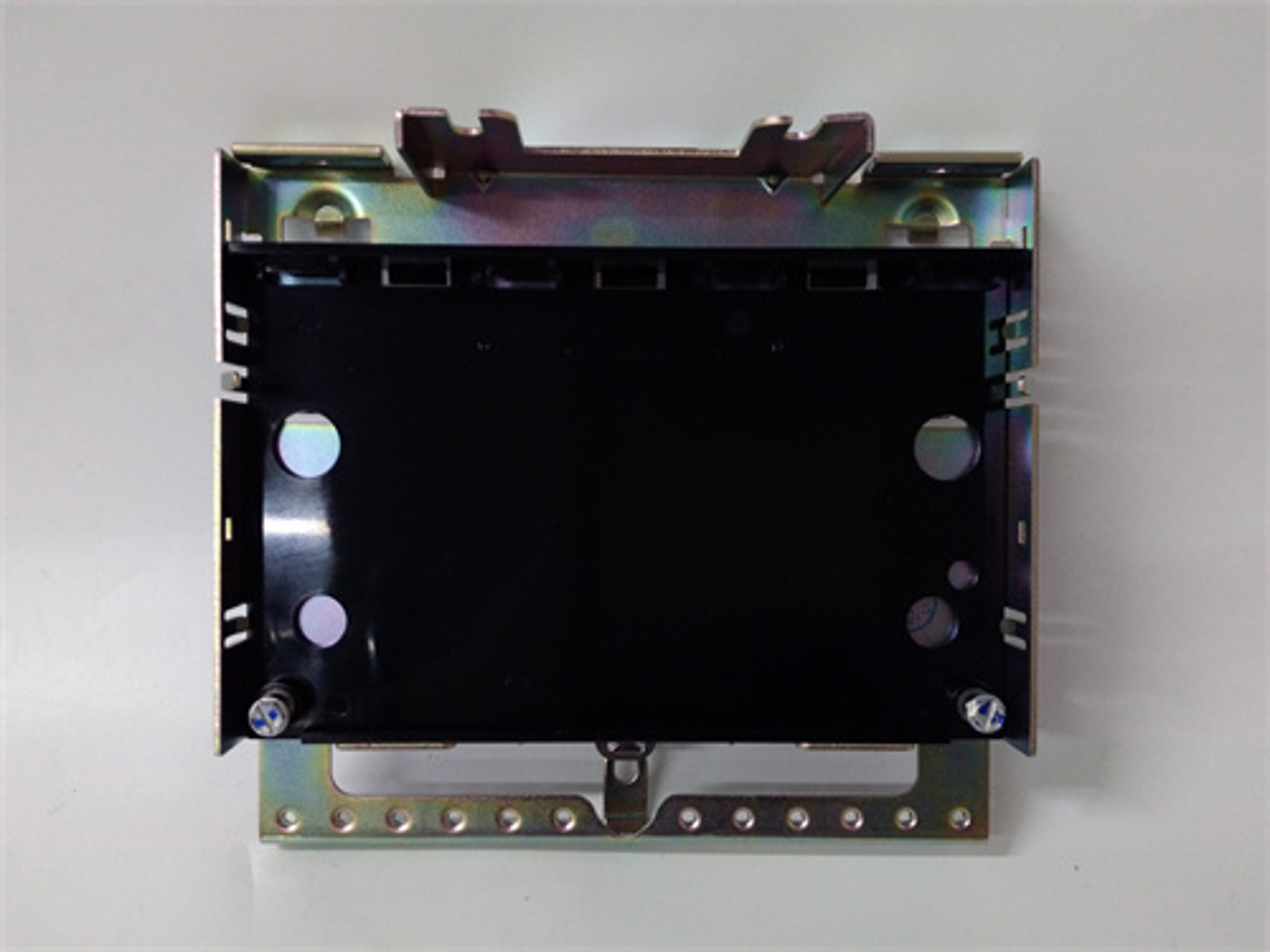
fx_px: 991
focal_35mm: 27
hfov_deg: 65.3
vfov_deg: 51.4
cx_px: 635
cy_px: 476
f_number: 2
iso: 396
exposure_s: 1/33
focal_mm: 3.79
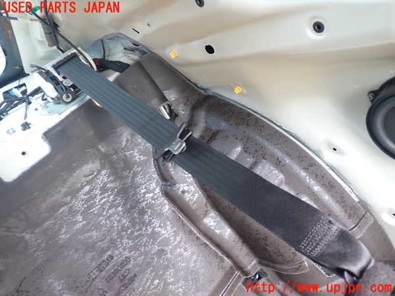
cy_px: 148
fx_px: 342
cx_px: 198
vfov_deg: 46.8
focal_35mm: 30
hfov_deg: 60.0
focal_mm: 5.4
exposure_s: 1/60
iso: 160
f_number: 2.3
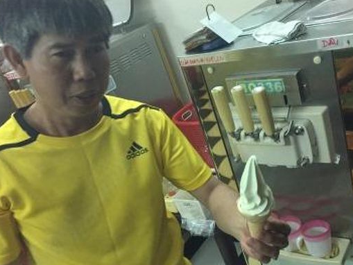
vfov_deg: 38.6
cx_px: 217
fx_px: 377
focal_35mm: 37
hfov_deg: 49.7
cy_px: 145
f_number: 2.2
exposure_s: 1/20
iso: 250
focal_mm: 4.15
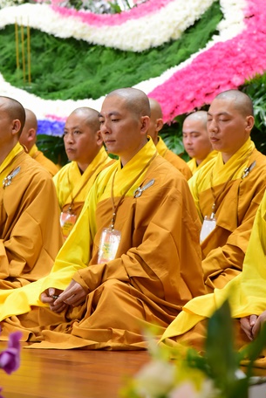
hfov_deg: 8.0
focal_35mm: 171
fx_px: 1891
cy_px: 123
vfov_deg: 12.0
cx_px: 91
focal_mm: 120
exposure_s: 1/50
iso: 2000
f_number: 5
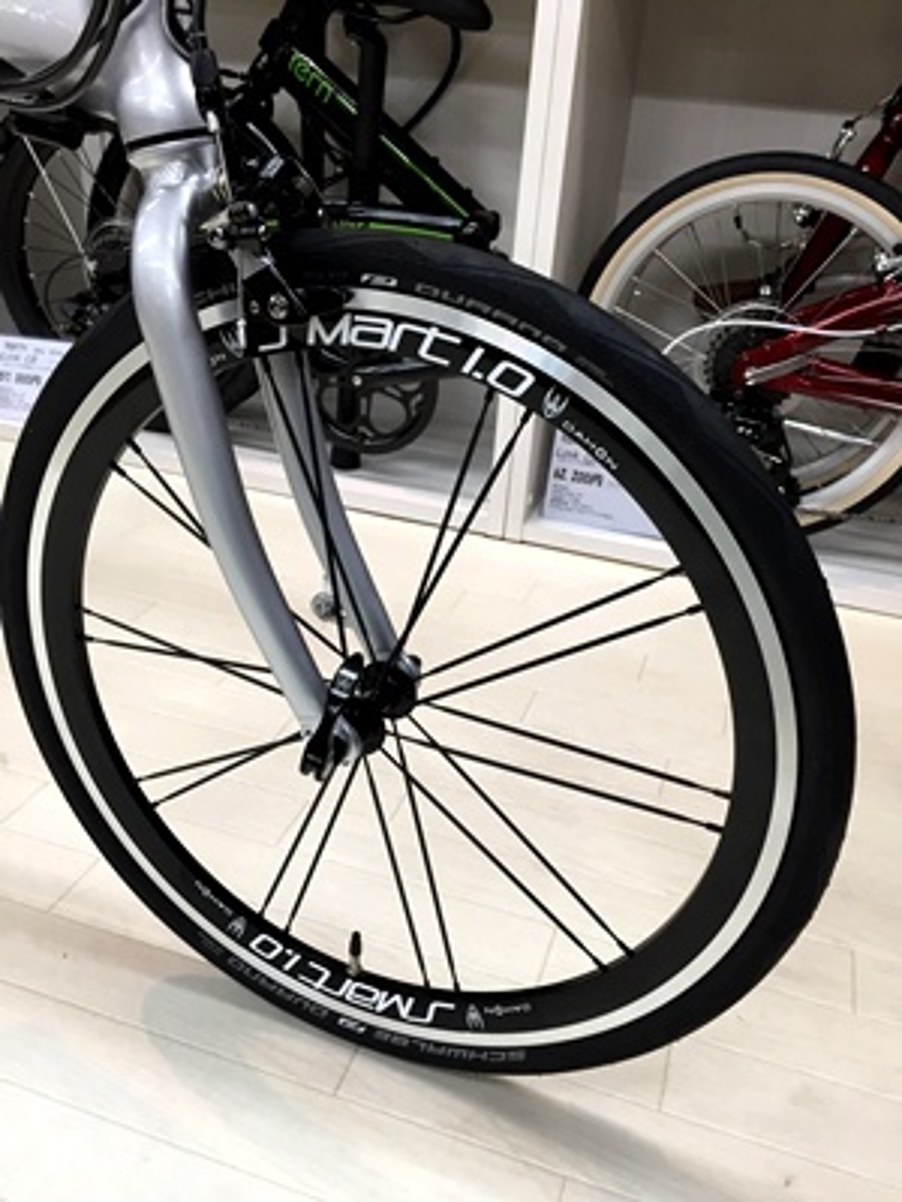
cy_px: 601
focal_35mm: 29
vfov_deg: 61.7
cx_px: 451
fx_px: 1008
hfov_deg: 48.2
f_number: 2.2
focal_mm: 4.15
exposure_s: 1/33
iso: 50
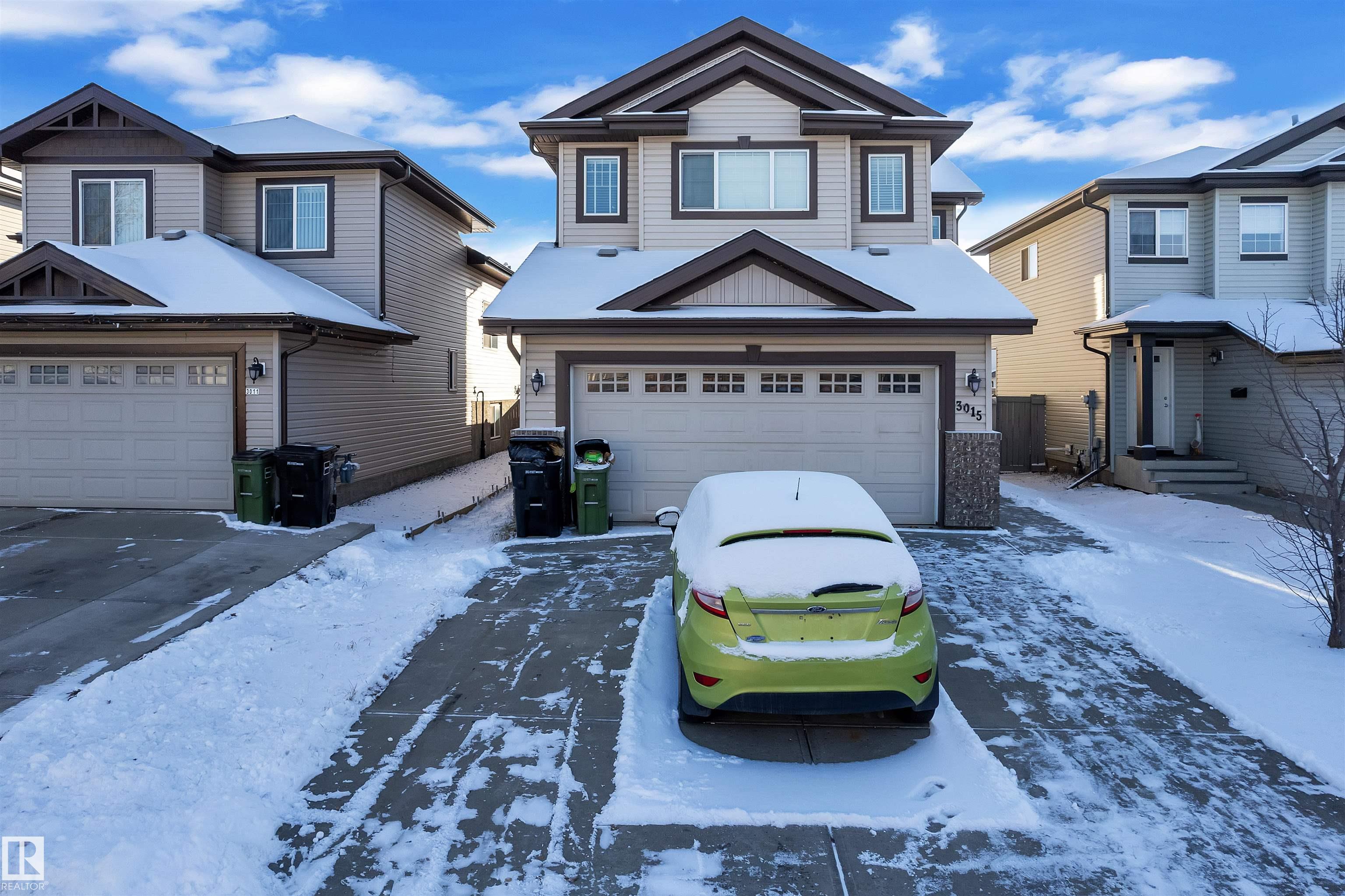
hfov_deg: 78.6
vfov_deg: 57.2
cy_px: 448
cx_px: 672
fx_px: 822
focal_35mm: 22
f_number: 2.4
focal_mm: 8.38
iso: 130
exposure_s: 1/1250
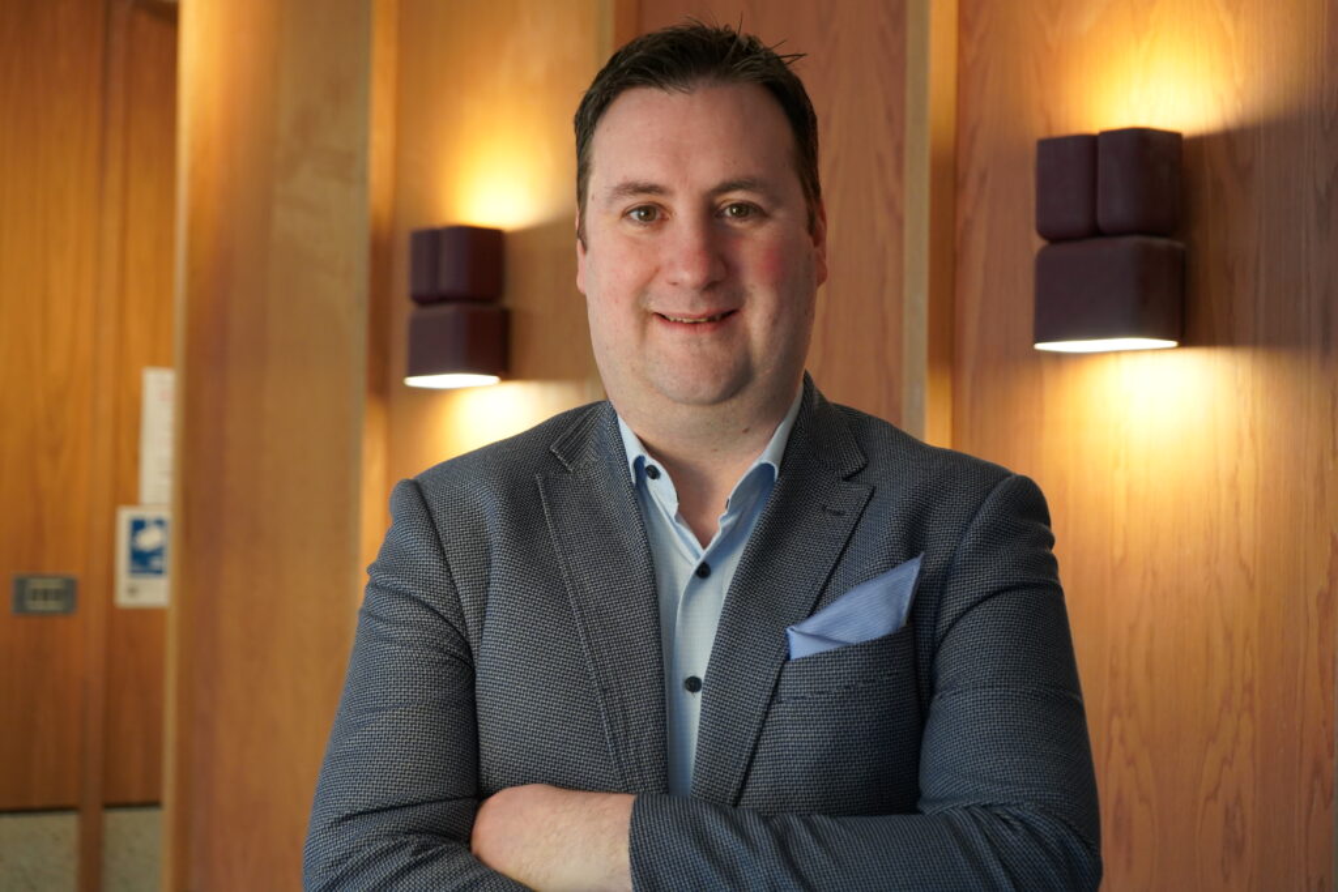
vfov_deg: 20.9
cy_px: 446
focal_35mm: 65
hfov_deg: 31.0
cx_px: 669
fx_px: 2416
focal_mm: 65
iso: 2500
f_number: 5.6
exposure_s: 1/160
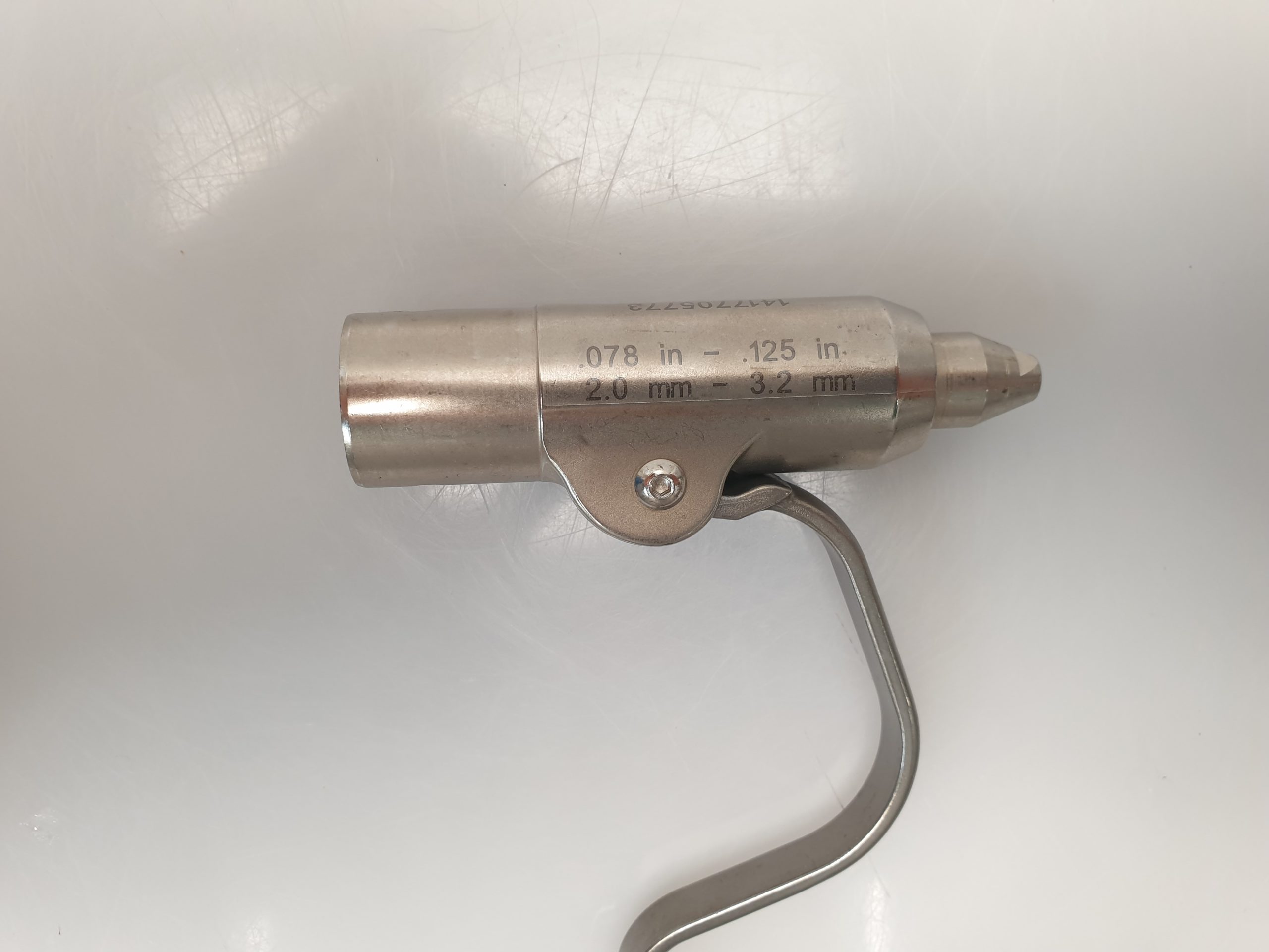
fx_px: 953
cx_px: 634
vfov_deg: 53.1
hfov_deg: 67.3
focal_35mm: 26
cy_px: 476
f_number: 2.4
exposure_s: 1/50
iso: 125
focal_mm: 4.3
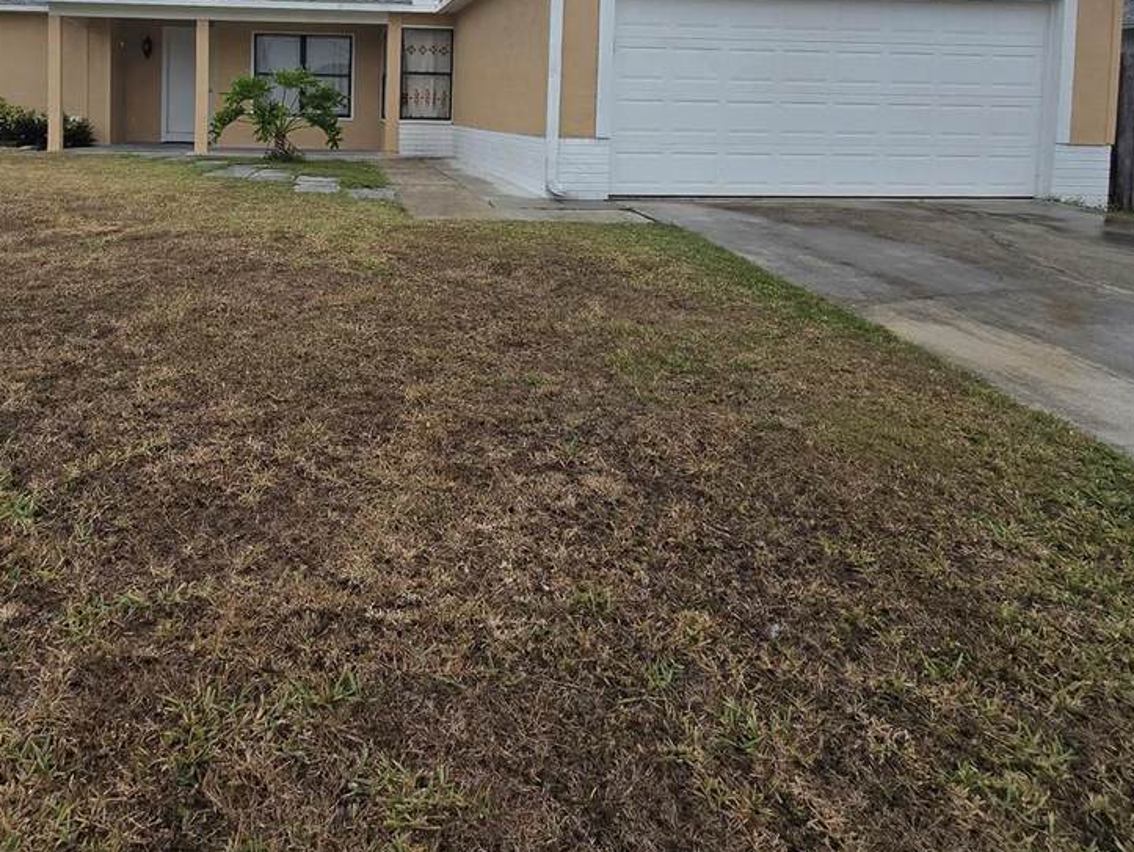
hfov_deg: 72.2
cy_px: 143
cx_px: 403
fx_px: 754
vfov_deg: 54.0
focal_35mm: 23
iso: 50
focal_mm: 2.2
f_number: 2.2
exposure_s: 1/1084
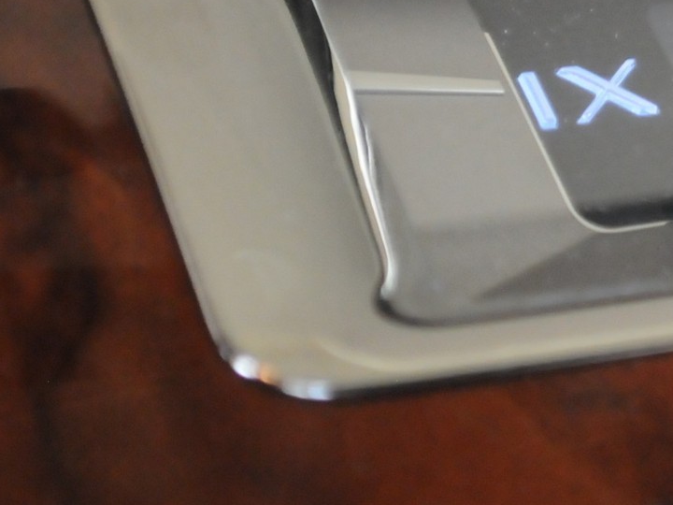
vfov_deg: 5.7
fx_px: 5055
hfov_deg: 7.5
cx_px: 922
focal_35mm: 260
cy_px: -102
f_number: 5.6
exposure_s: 1/50
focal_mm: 52
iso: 2000
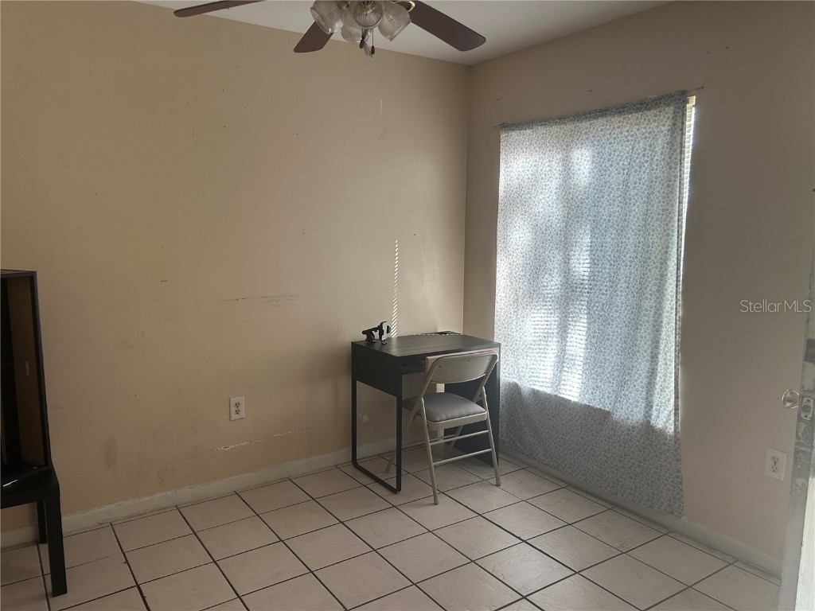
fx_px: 612
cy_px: 306
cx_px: 408
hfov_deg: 67.3
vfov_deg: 53.1
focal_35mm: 26
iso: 100
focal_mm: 5.7
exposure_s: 1/120
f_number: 1.5
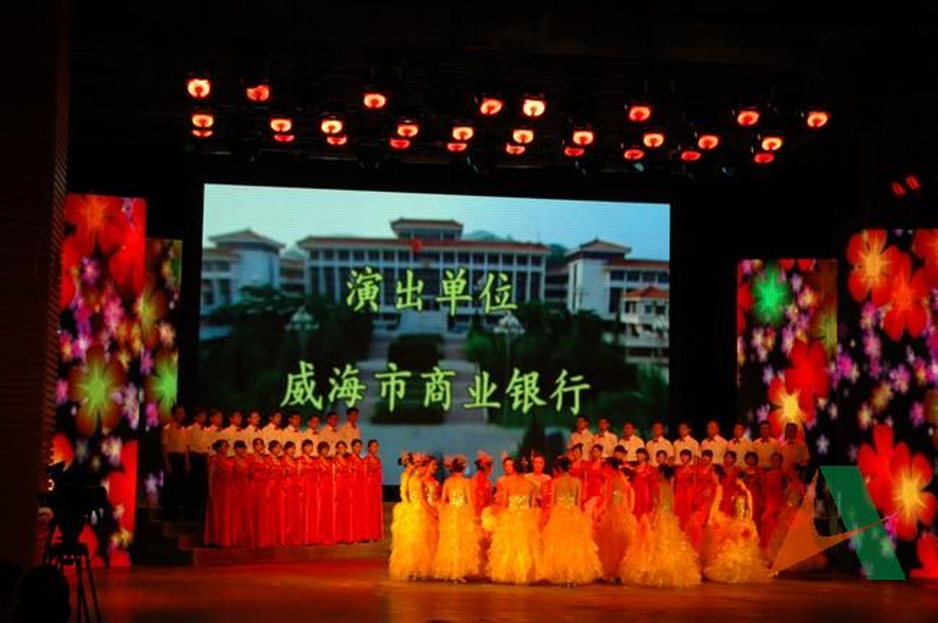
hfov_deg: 30.5
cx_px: 469
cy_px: 312
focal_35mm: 66
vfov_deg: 20.6
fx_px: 1718
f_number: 4.5
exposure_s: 1/60
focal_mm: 44
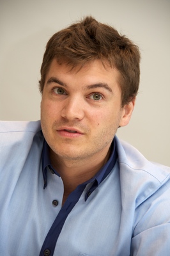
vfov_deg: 10.3
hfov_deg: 6.9
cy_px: 128
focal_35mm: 200
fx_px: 1419
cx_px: 85
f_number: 7.1
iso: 500
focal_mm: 200
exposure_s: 1/60
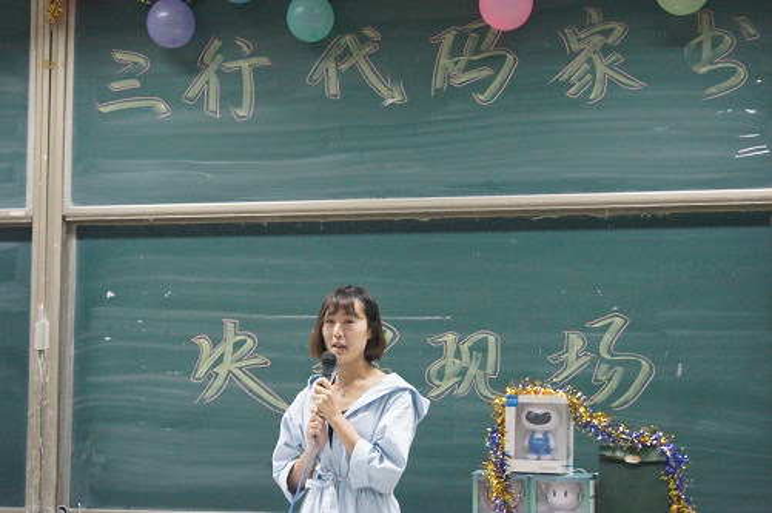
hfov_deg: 29.9
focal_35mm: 68
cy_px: 256
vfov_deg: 20.1
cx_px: 386
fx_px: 1446
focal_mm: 45
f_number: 5.6
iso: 6400
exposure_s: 1/40
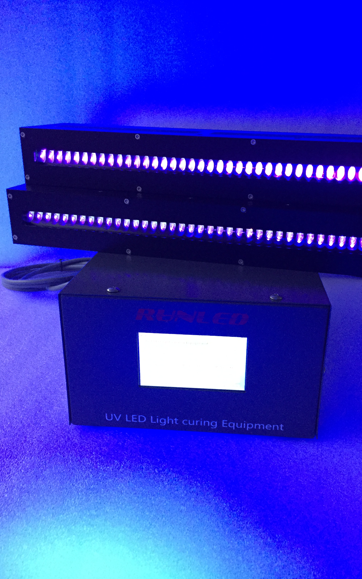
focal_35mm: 31
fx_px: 489
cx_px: 211
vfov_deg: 61.2
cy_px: 291
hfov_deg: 40.5
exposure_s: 1/33
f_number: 2.2
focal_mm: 4.15
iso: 250
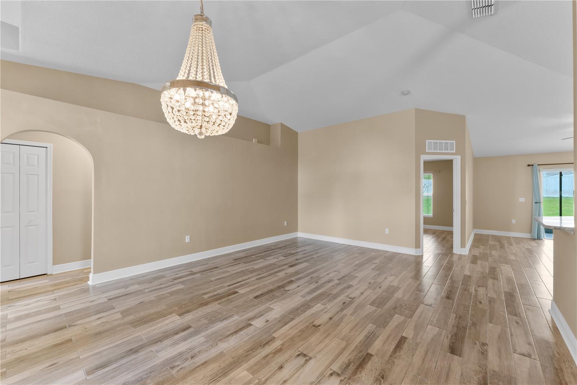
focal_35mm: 14
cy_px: 192
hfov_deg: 104.3
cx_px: 288
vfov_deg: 81.2
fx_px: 224
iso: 320
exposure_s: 1/1.25
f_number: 8
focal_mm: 14
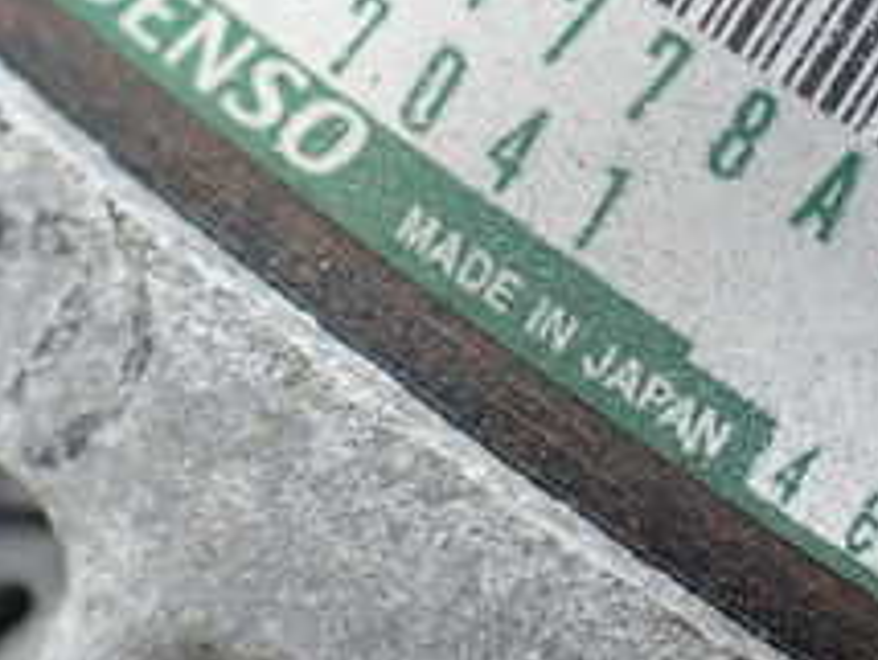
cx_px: 628
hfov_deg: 23.1
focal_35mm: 84
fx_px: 2133
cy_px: 25
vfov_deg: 17.3
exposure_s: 1/125
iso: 250
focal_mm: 5.4
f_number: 2.3
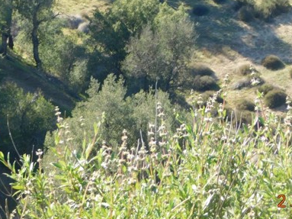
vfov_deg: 6.6
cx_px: 222
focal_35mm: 224
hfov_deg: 8.8
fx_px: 1889
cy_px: 56
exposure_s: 1/125
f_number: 5
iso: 125
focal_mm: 23.7
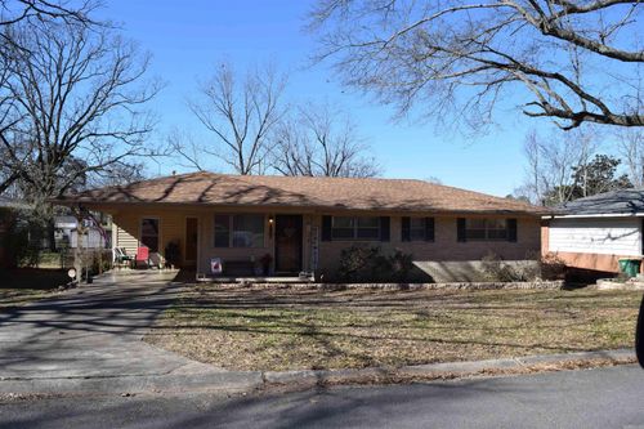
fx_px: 536
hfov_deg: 61.9
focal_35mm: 30
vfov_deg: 43.6
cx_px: 322
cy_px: 214
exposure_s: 1/320
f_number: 9
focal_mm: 20
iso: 200
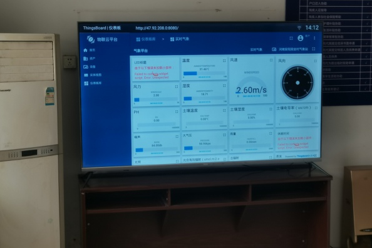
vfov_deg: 21.6
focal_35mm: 63
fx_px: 651
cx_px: 187
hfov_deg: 31.9
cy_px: 130
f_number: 1.8
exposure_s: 1/100
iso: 100
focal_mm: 5.58
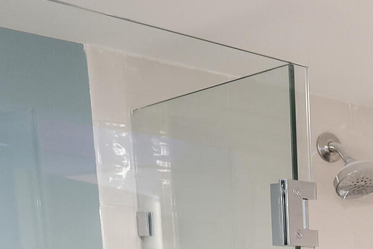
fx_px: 756
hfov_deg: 23.3
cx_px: 527
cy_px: 487
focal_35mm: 73
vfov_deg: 15.3
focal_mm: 15
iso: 400
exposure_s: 1/200
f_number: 5.6
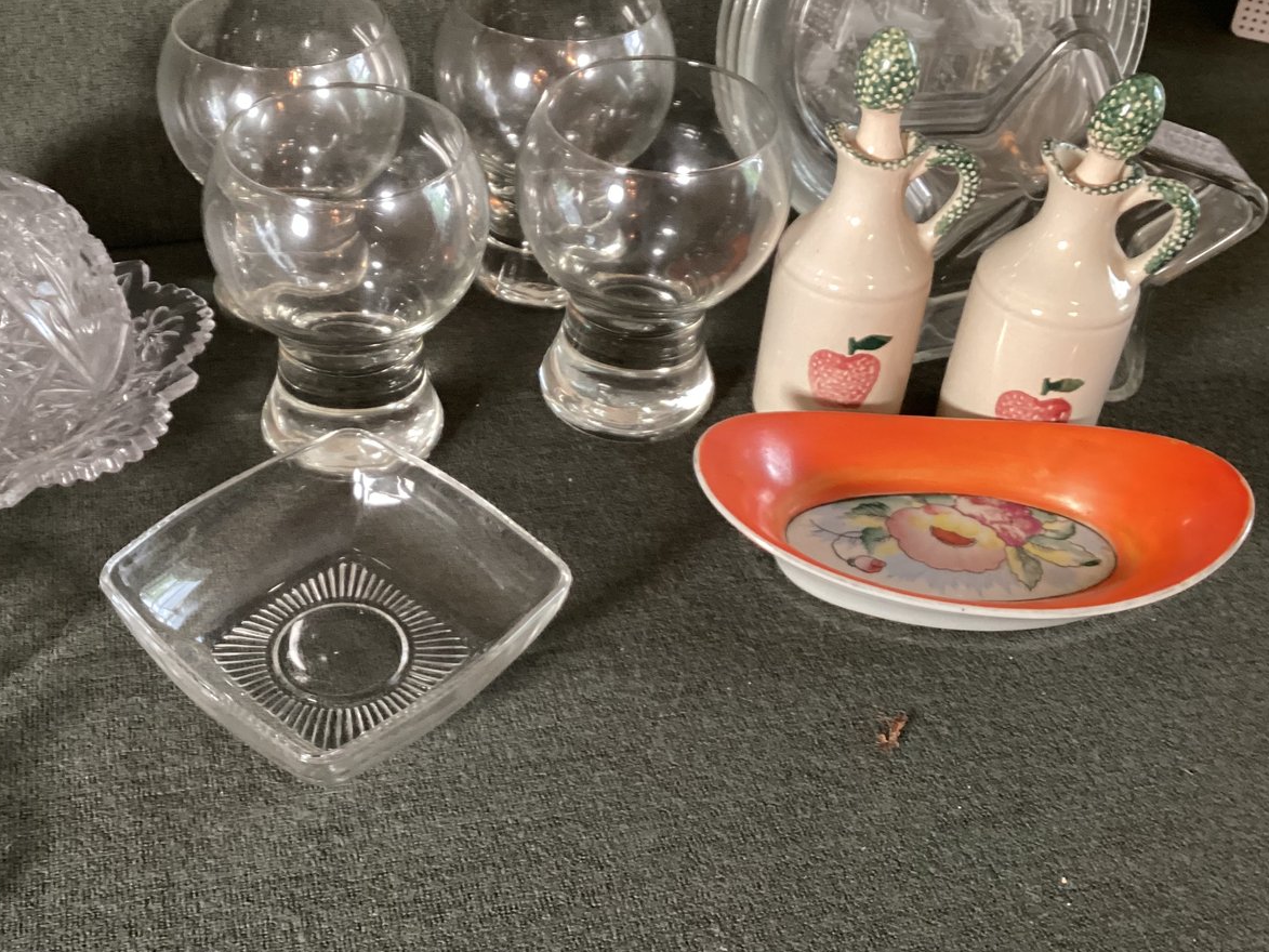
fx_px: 1467
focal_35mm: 40
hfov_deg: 46.4
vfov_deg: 35.9
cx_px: 480
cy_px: 386
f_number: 2.4
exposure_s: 1/40
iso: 320
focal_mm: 3.3
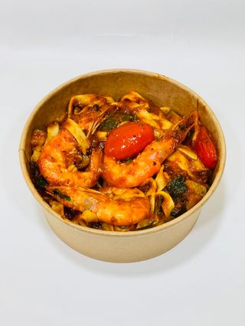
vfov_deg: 30.2
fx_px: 603
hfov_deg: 23.0
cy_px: 163
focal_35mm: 64
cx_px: 122
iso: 125
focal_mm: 7.5
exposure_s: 1/50
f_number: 2.2
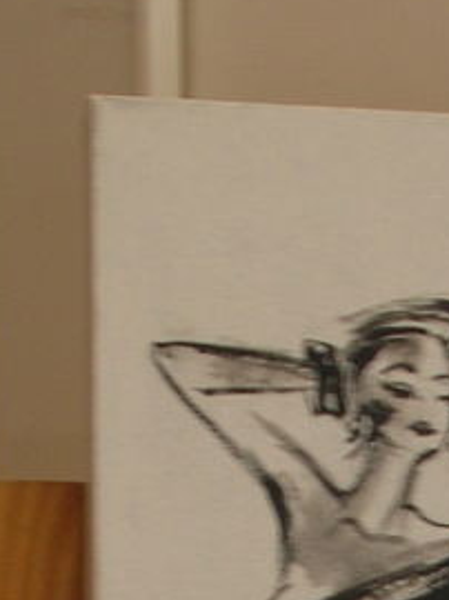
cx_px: 600
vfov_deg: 8.9
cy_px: 953
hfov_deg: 6.8
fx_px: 3724
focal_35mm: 215
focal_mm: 9.6
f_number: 3.5
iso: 50
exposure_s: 1/36
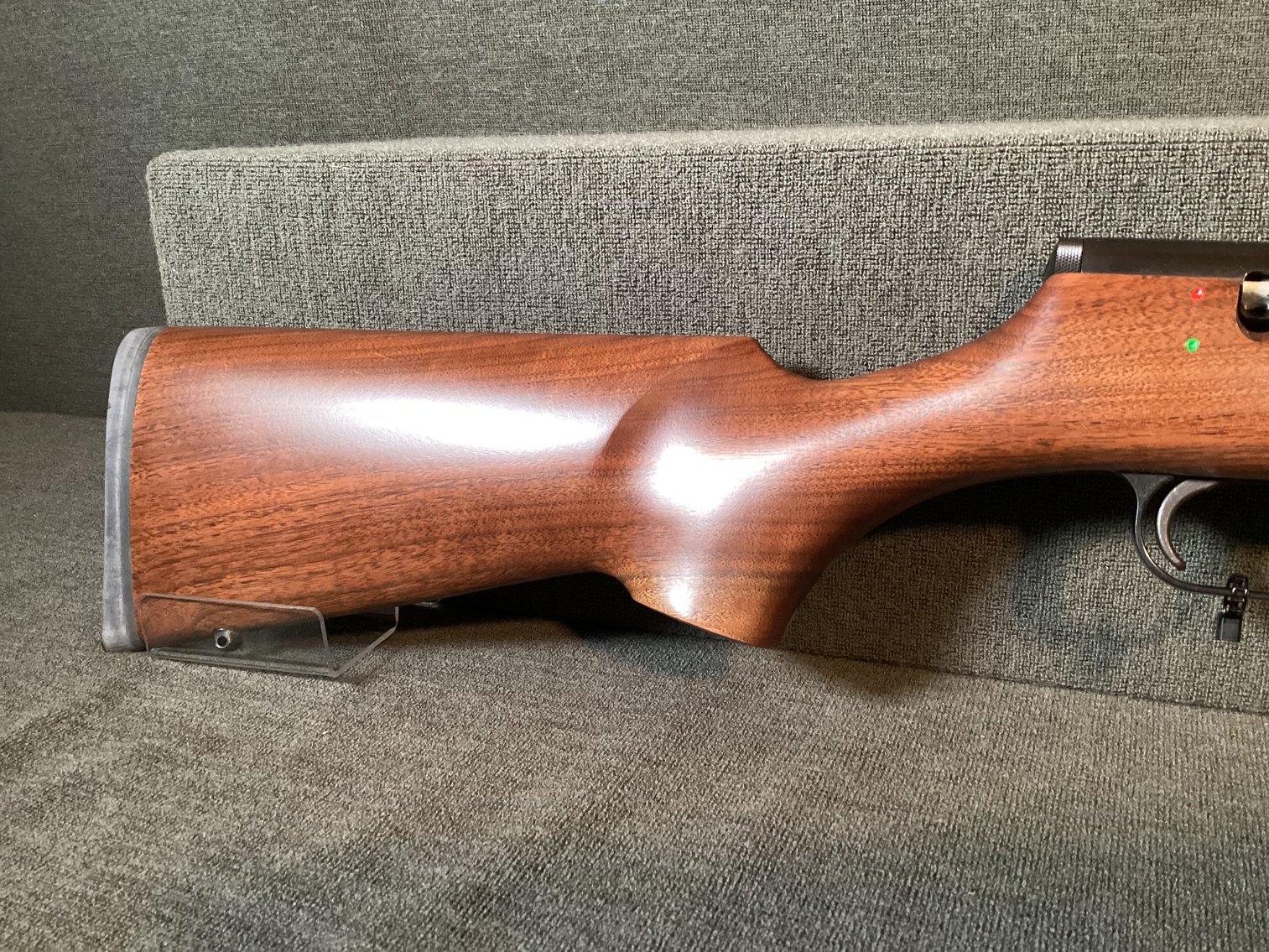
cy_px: 476
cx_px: 634
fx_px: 1137
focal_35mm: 31
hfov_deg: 58.3
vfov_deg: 45.4
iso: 320
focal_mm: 3.3
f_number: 2.4
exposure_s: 1/33
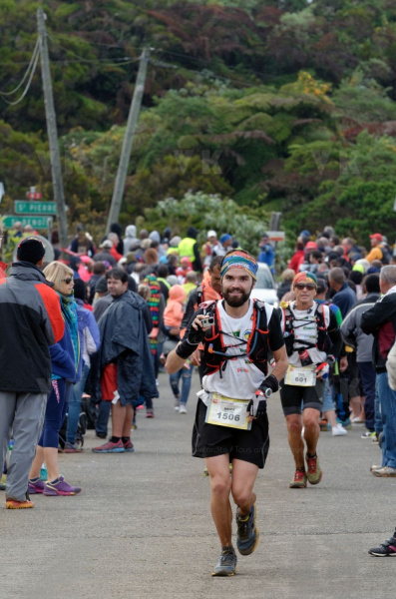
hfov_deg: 4.6
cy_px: 300
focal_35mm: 300
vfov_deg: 6.9
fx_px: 4976
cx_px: 198
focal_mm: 200
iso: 400
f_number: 8
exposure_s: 1/250
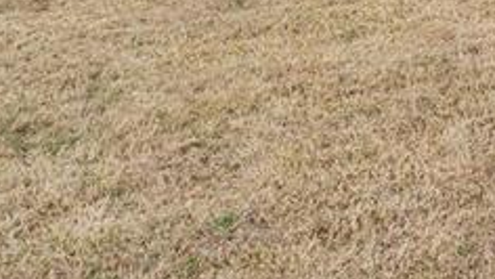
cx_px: 790
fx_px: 893
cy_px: -271
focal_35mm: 68
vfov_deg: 14.8
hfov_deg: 23.2
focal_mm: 10
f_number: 7.1
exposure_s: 1/1000
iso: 200
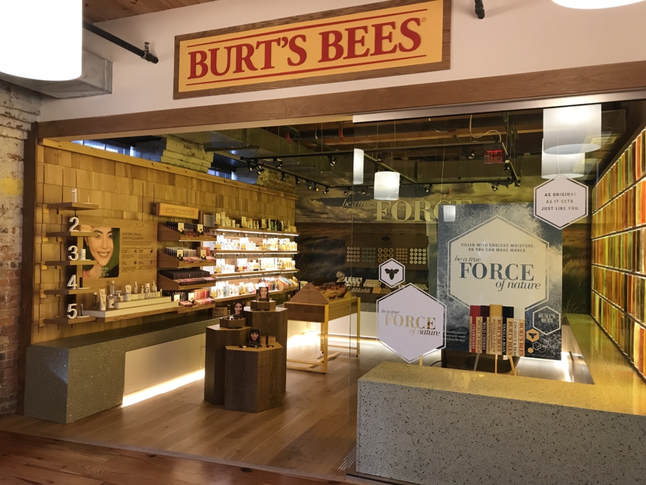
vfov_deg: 49.7
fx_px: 523
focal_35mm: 28
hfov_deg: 63.4
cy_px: 242
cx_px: 323
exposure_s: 1/15
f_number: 1.8
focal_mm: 3.99
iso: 40
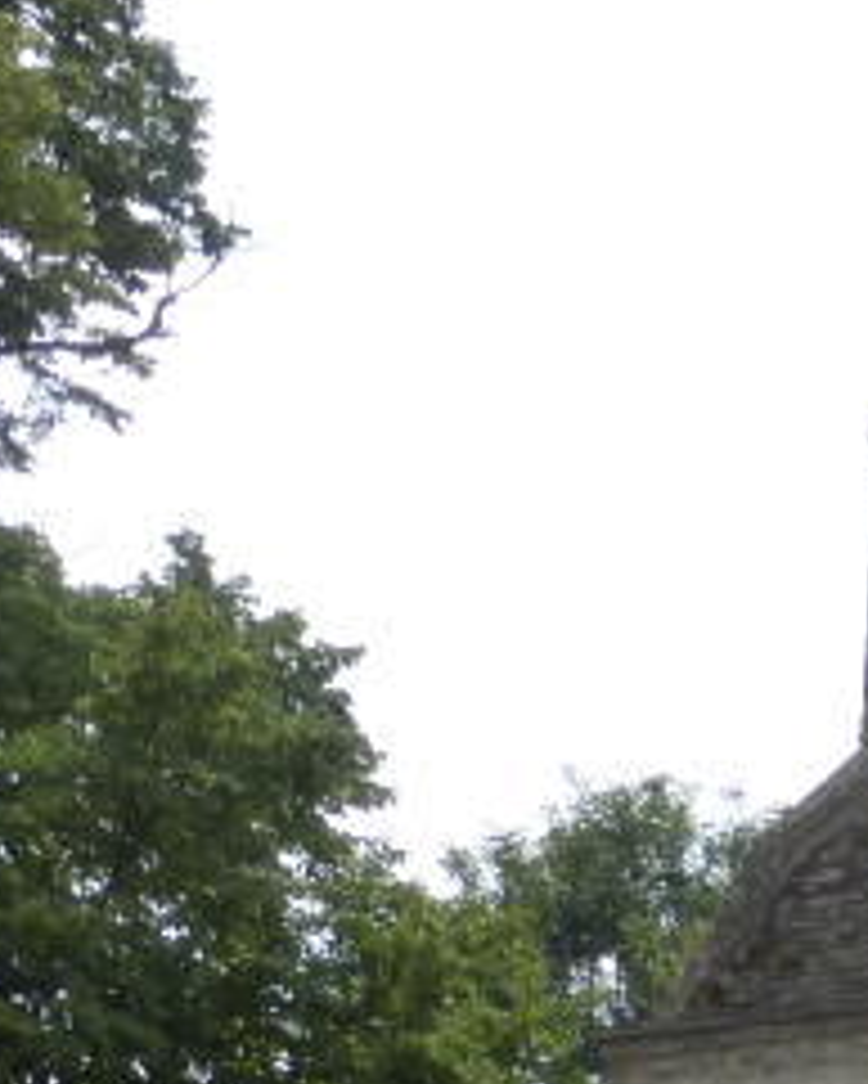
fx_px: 4653
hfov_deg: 9.8
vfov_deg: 12.9
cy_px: 1408
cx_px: 1799
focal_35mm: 145
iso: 160
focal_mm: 6.1
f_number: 3.7
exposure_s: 1/1000
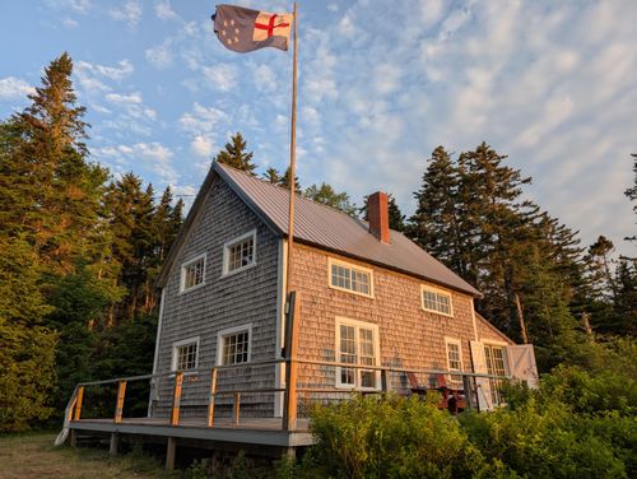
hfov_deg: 71.5
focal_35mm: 24
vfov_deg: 56.9
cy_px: 240
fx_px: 442
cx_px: 318
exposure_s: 1/187
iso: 19
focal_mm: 6.9
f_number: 1.68
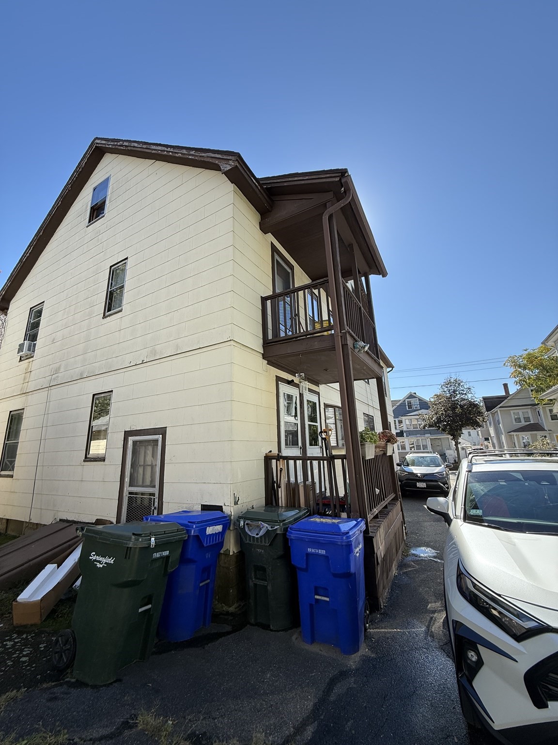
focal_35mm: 14
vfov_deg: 102.1
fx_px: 301
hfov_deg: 85.7
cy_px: 372
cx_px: 279
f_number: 2.2
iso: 50
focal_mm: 2.22
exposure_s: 1/498
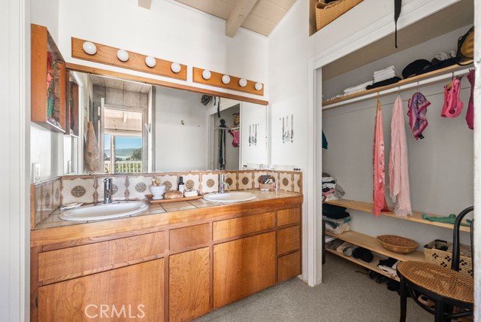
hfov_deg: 104.2
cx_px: 240
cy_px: 161
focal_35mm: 14
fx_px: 187
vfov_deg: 81.3
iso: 1600
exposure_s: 1/5
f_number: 10
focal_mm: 14
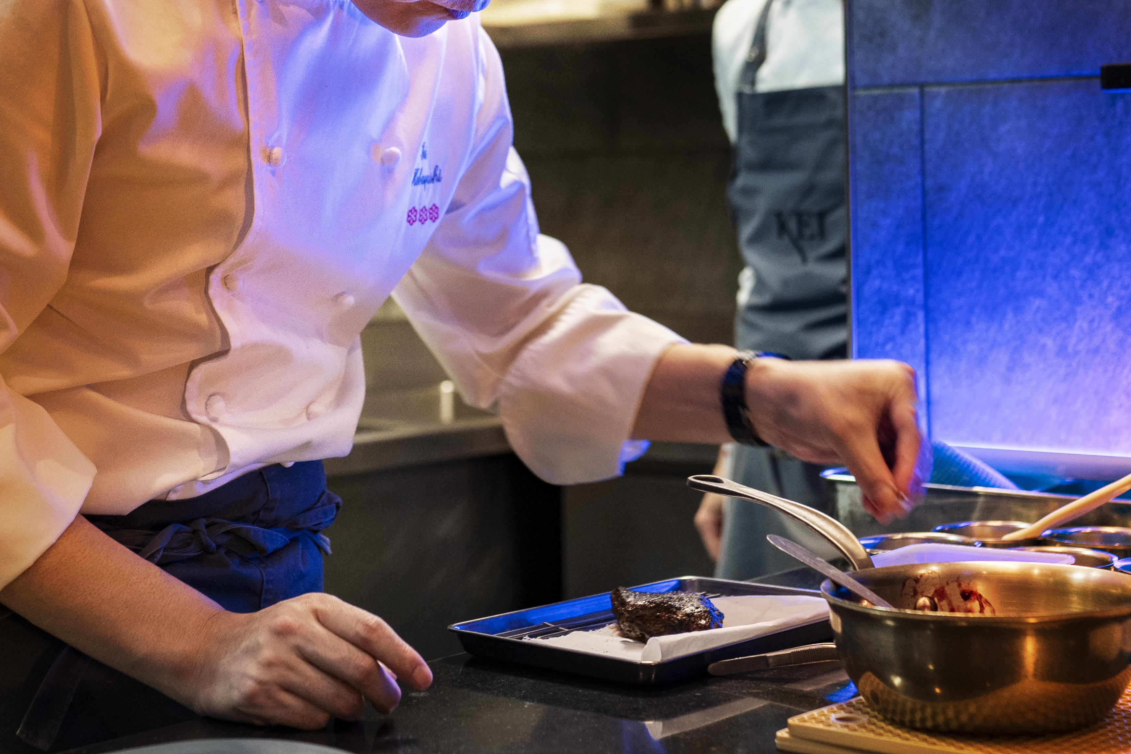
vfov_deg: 19.1
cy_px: 229
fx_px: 2230
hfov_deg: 28.4
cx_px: 483
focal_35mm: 71
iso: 1000
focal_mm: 35
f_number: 2.8
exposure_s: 1/100
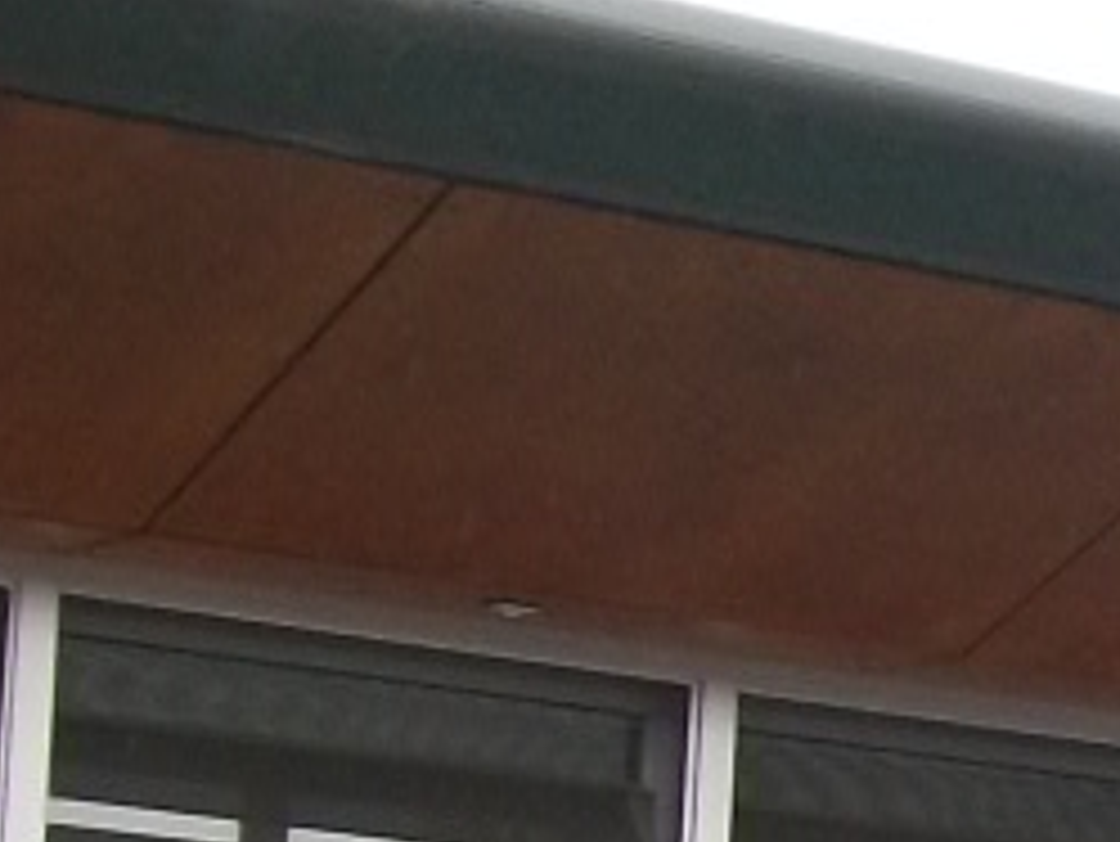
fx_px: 5989
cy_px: 1603
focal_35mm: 185
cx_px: 2253
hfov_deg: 9.9
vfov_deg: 7.7
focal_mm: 6
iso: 80
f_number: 2.7
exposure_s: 1/320
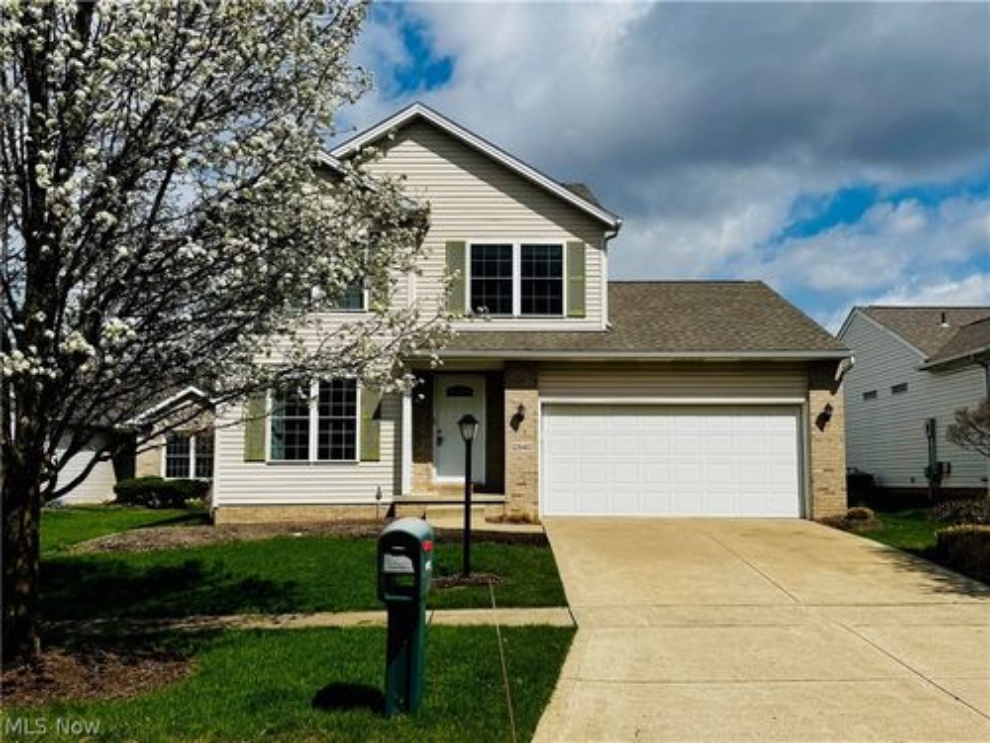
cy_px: 372
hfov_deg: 71.6
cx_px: 495
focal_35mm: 24
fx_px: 686
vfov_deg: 56.8
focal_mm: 6.76
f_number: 1.78
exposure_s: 1/10417
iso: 80
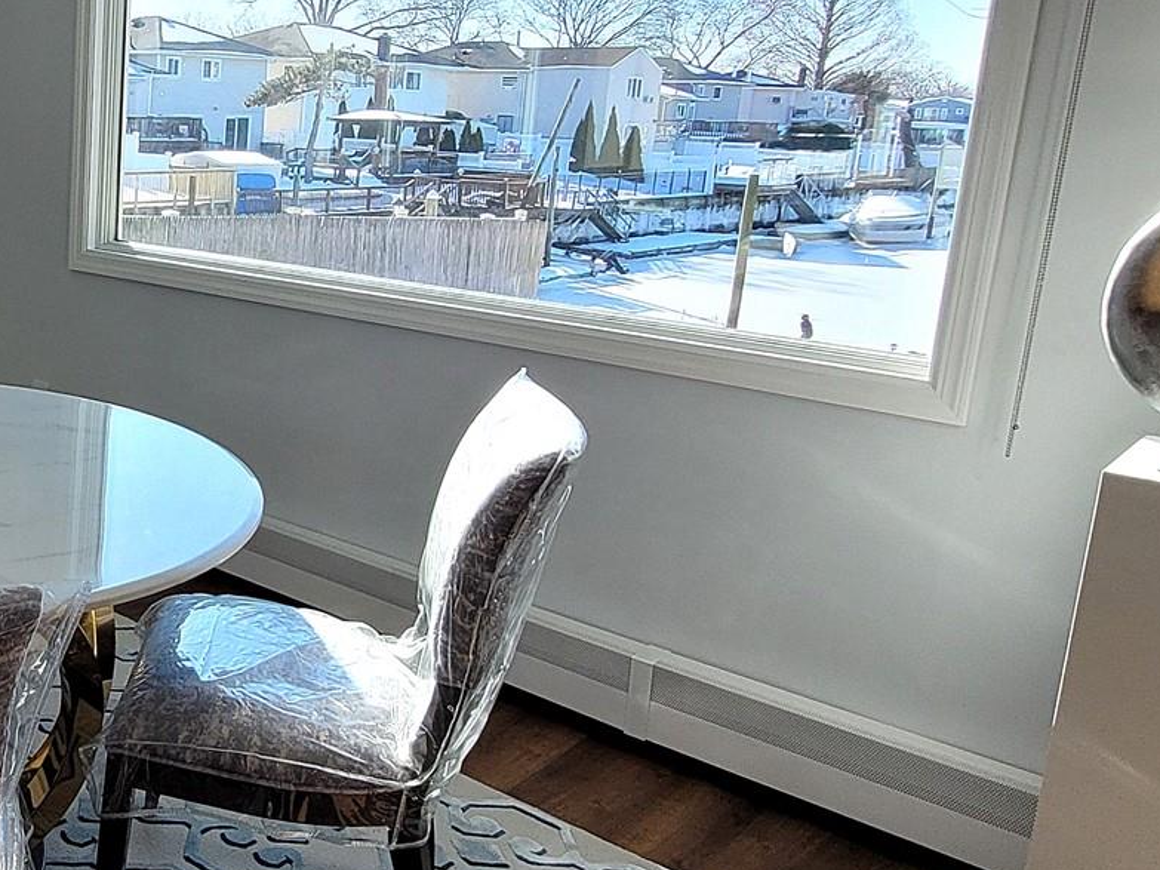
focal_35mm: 34
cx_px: -28
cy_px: 344
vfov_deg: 41.6
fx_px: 1139
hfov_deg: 44.8
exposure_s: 1/348
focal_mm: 1.74
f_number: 2.2
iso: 40
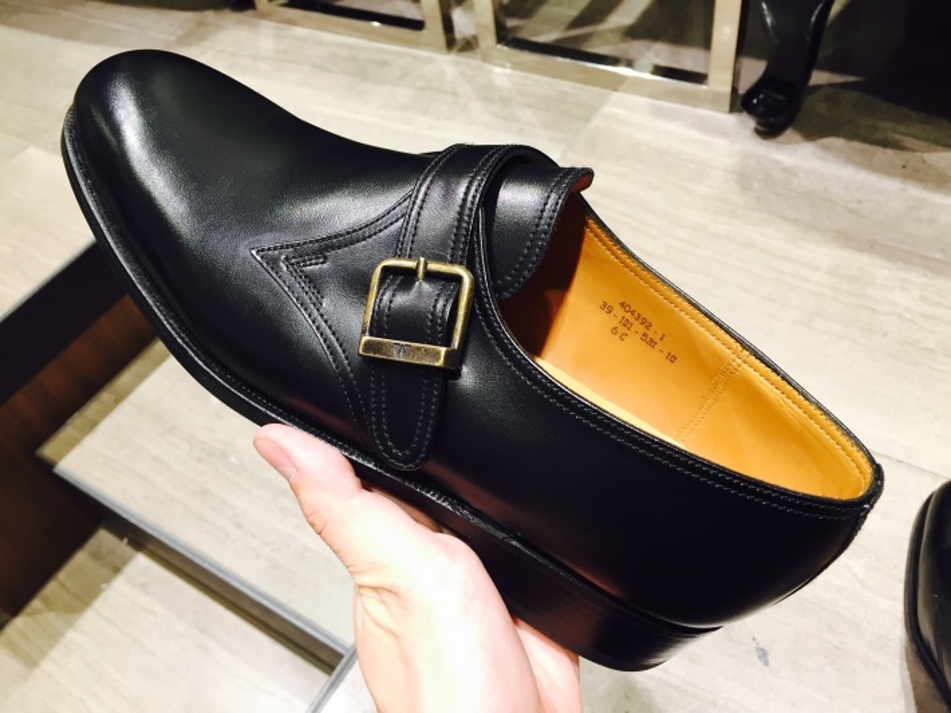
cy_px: 356
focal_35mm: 29
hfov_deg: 61.7
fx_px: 796
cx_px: 476
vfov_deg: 48.2
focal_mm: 4.15
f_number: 2.2
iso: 64
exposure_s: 1/30
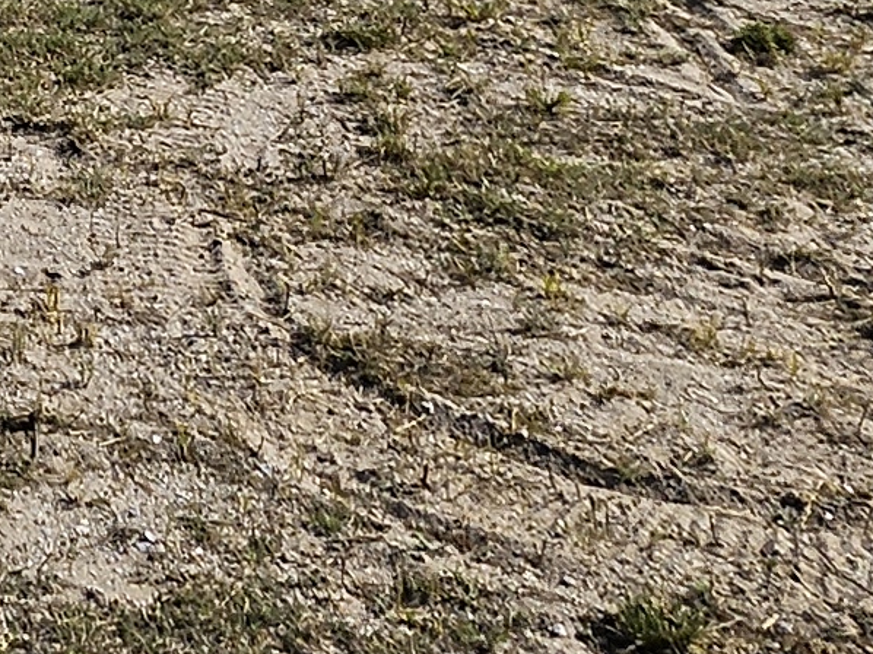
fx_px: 2193
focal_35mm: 87
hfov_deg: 18.6
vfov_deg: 13.1
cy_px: -877
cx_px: -594
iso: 32
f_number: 2.2
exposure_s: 1/2131
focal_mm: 1.74
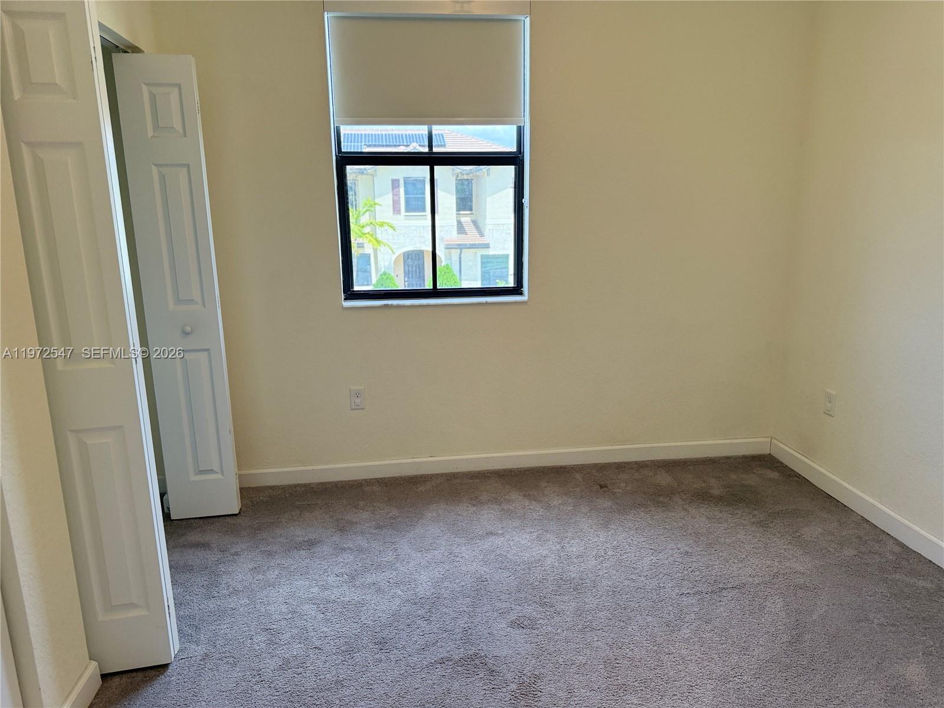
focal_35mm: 24
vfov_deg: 56.8
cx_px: 472
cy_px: 354
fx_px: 654
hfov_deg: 71.6
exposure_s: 1/240
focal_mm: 6.76
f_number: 1.78
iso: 200
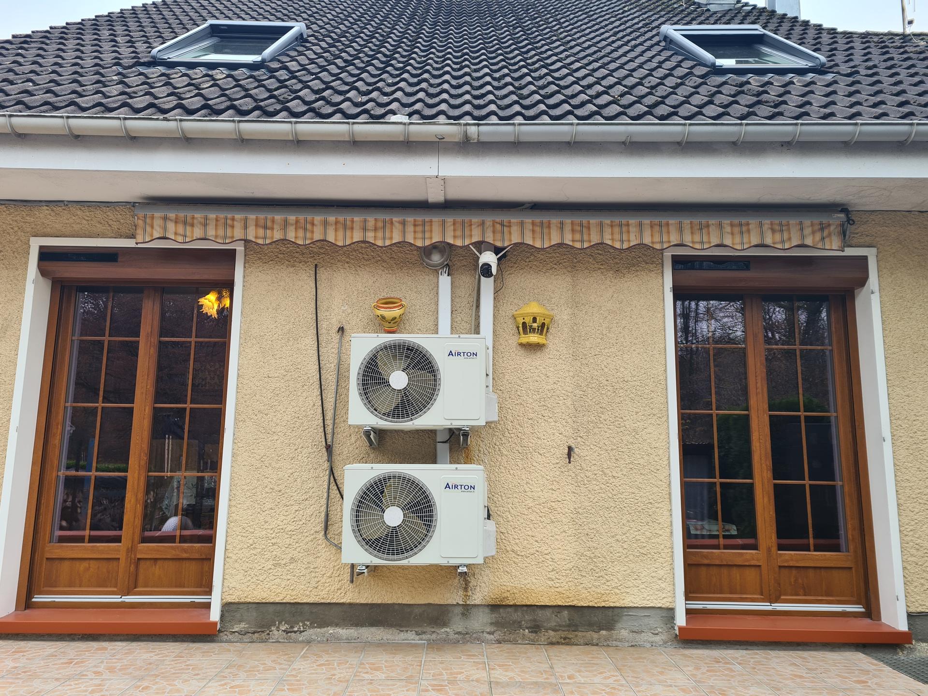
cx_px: 464
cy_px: 348
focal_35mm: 26
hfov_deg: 67.3
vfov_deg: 53.1
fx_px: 697
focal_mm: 5.4
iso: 50
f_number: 1.8
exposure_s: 1/109
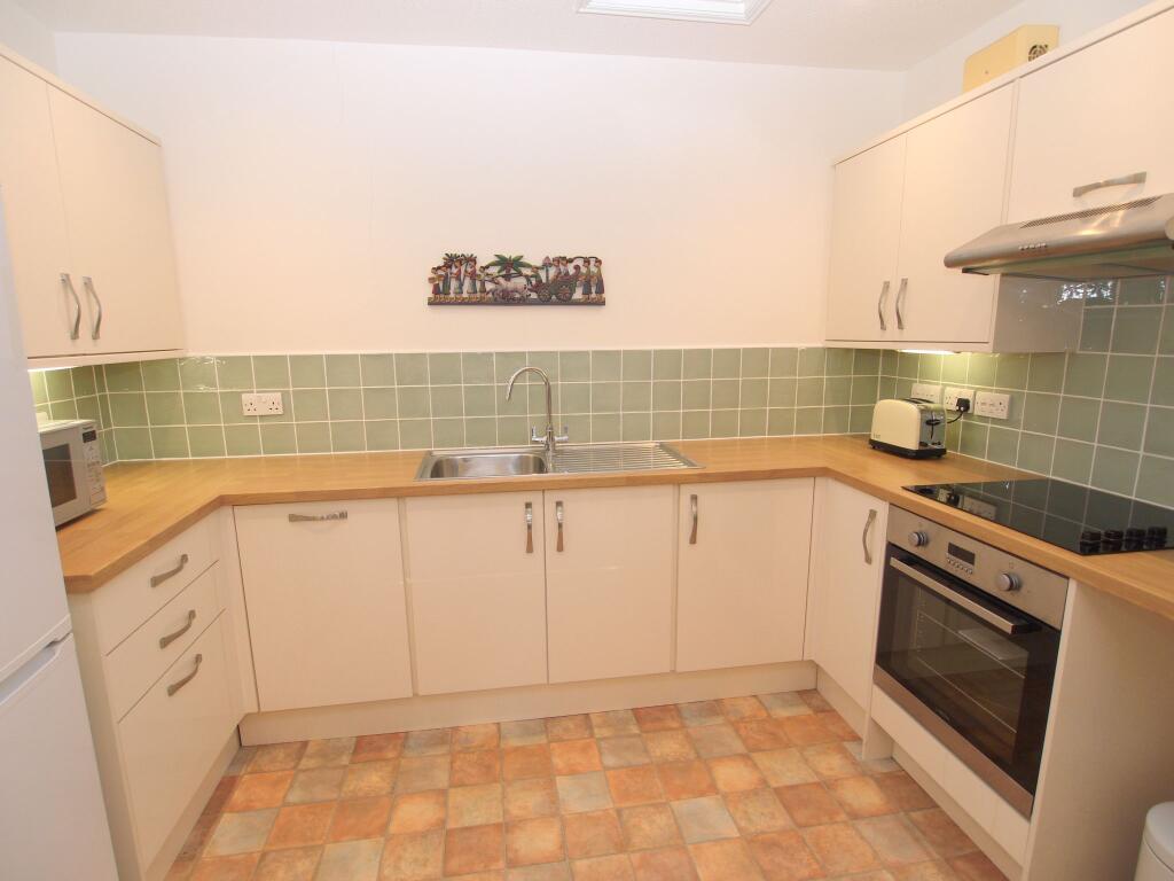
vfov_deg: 71.6
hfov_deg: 87.8
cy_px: 440
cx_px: 587
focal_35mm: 18
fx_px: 610
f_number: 4
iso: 100
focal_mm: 9
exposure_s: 1/60
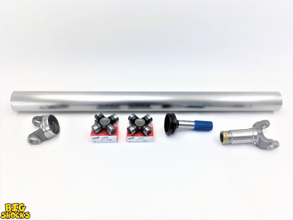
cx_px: 146
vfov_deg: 48.2
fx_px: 246
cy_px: 110
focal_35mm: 29
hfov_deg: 61.6
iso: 25
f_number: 2.2
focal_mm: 4.15
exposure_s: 1/189
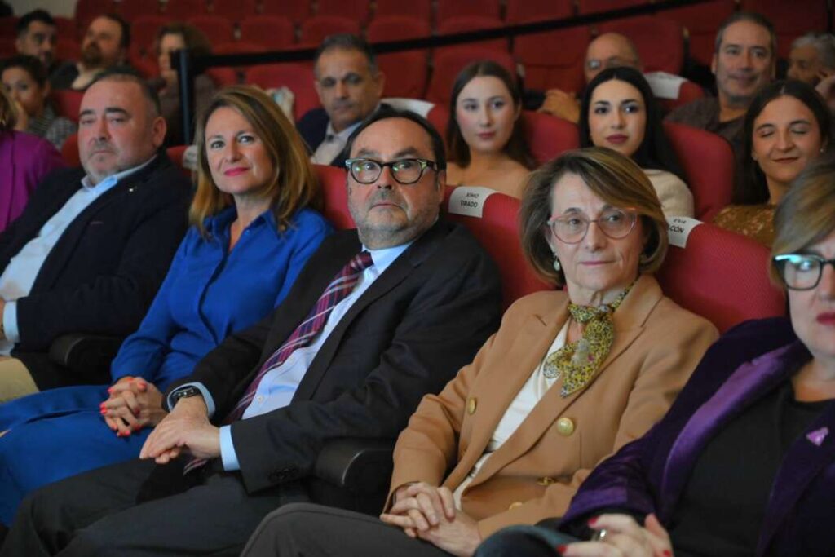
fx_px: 1624
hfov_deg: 28.8
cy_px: 278
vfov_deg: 19.5
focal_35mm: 70
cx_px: 418
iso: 3200
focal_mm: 70
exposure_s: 1/50
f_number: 4
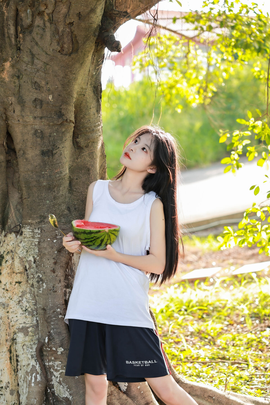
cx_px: 135
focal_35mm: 69
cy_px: 202
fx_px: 776
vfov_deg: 29.2
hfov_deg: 19.7
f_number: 2.8
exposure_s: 1/160
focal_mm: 70
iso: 125
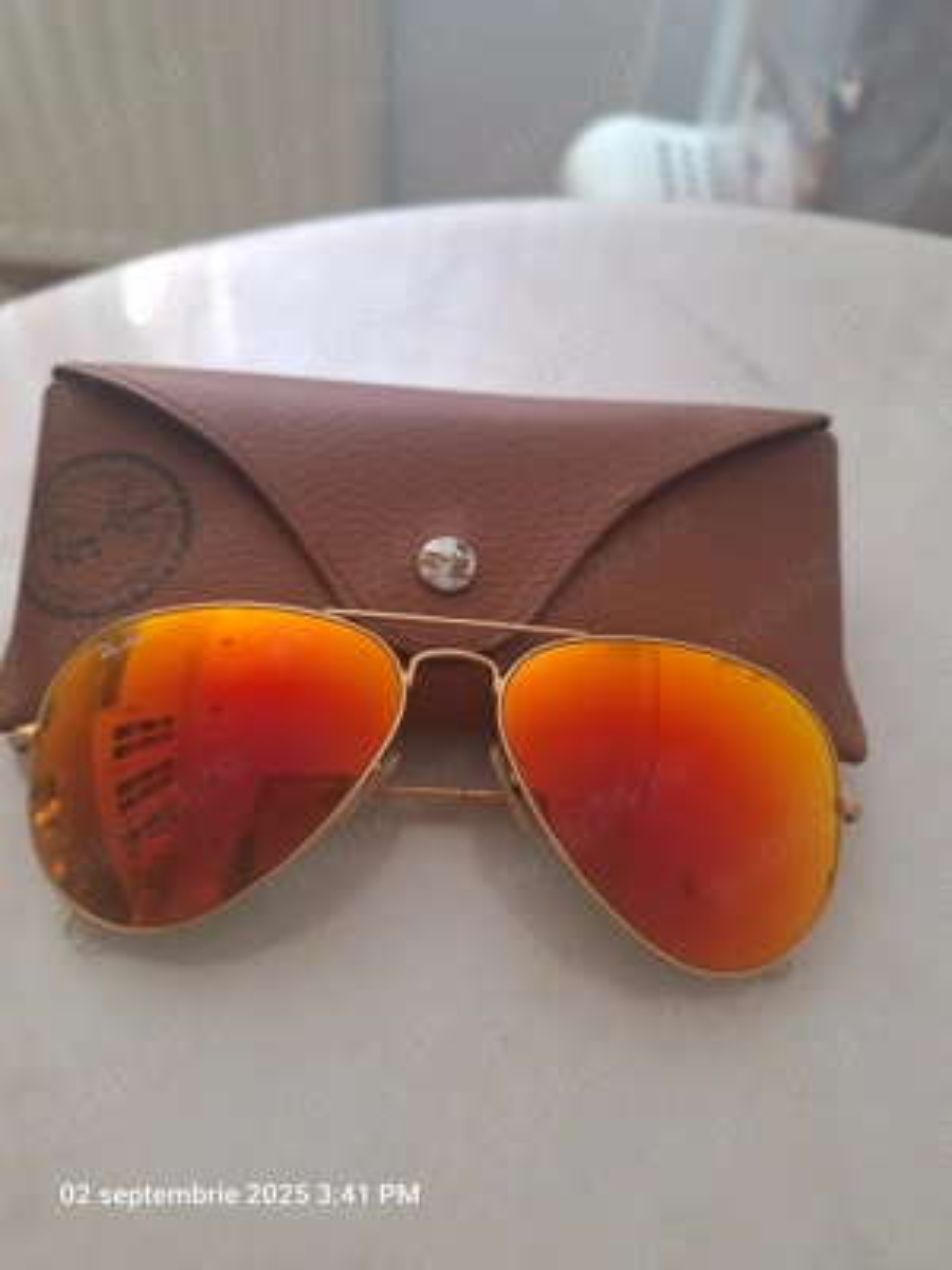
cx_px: 476
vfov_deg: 73.9
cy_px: 635
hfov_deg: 58.9
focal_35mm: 23
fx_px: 843
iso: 125
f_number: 1.8
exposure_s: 1/40
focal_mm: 5.54
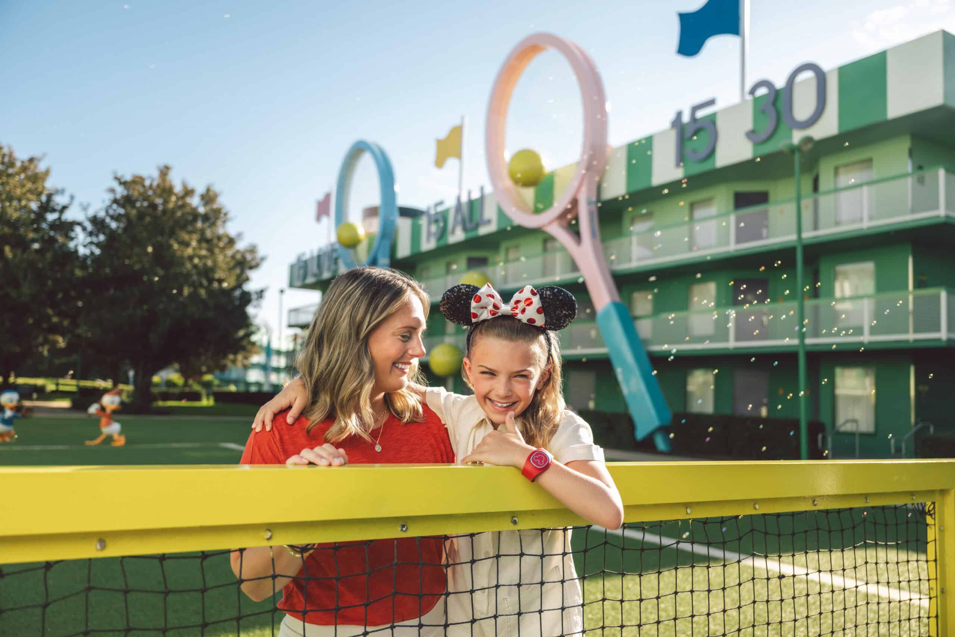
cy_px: 318
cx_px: 478
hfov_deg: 61.1
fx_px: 809
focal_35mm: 30
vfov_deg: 43.0
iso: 64
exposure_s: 1/500
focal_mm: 30.5
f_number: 2.8
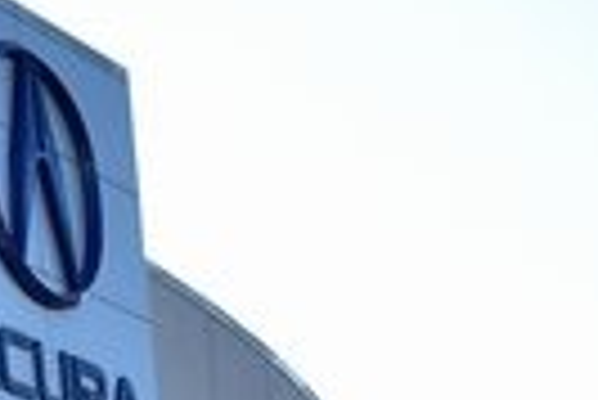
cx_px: -629
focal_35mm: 173
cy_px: 760
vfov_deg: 7.7
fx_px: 2877
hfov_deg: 10.8
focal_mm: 24
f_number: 7.1
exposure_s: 1/200
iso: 100
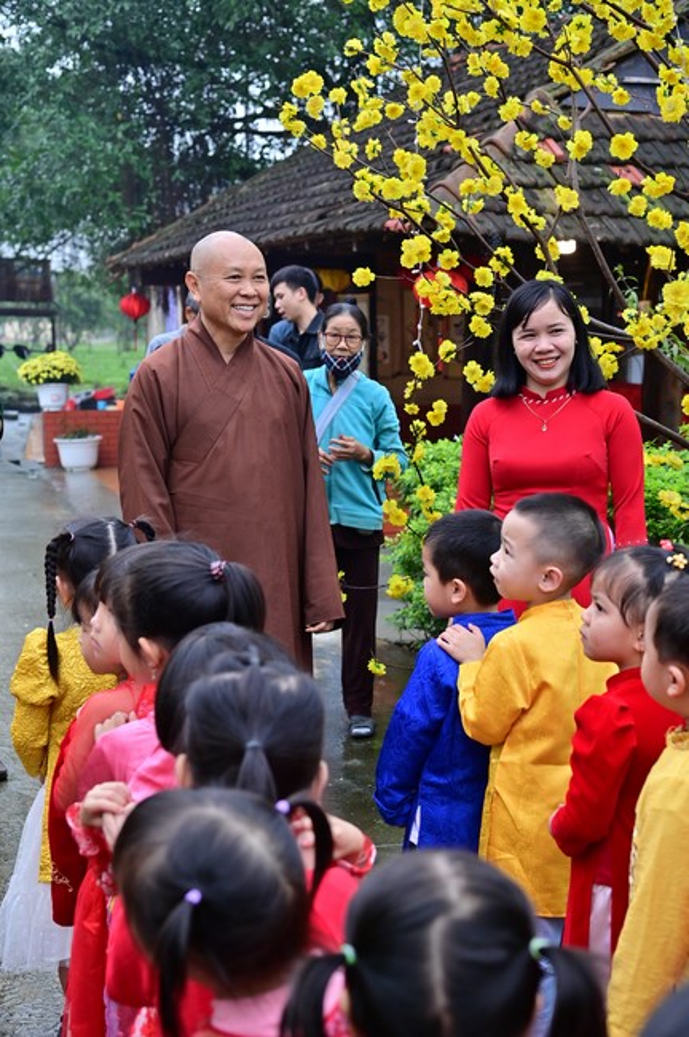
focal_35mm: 50
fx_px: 1438
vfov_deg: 39.6
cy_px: 518
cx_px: 344
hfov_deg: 26.9
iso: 500
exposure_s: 1/250
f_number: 5
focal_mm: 50
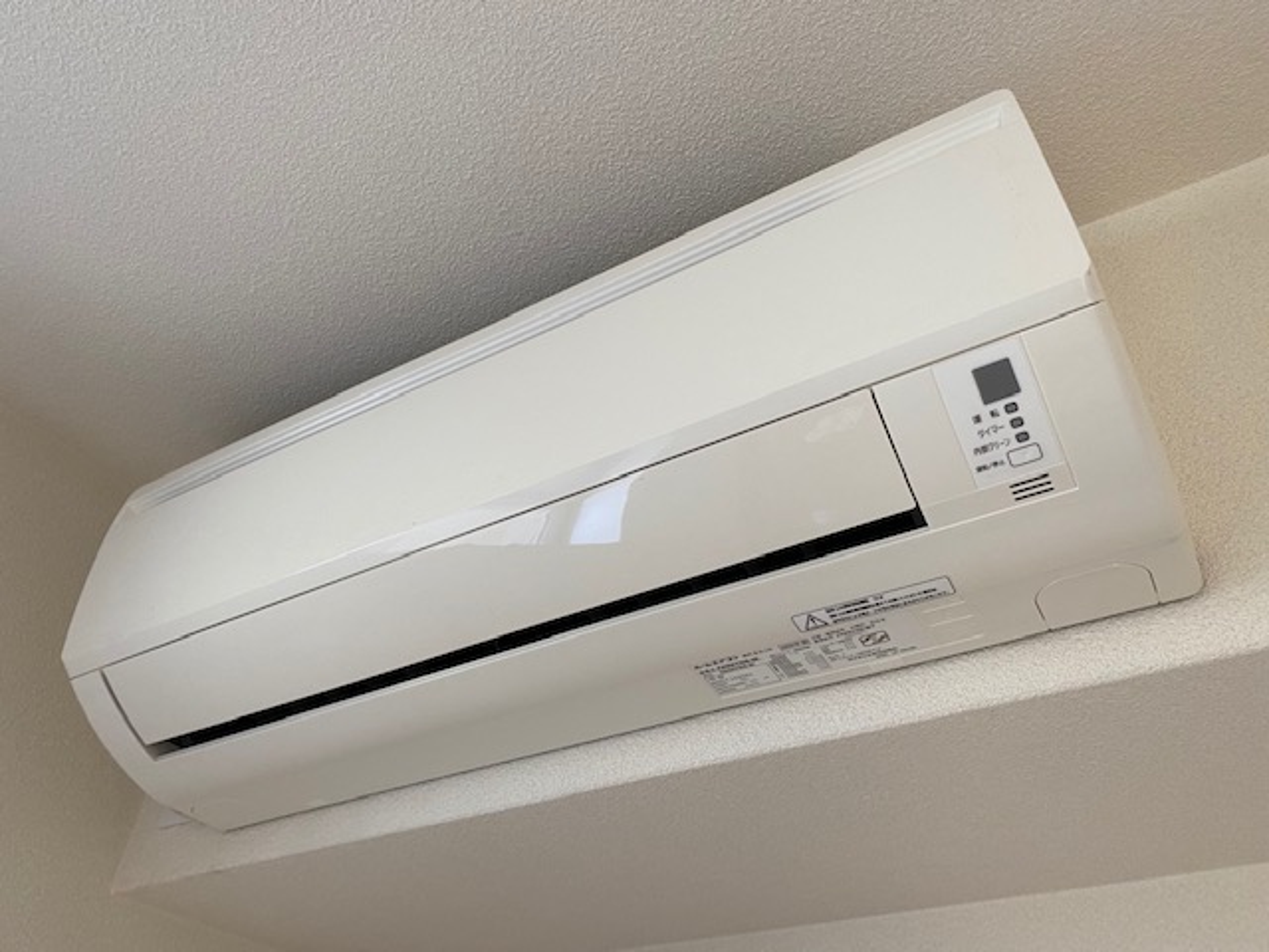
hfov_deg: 67.3
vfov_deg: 53.1
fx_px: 953
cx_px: 634
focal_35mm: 26
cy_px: 476
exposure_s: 1/84
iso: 125
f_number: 1.8
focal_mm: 4.25
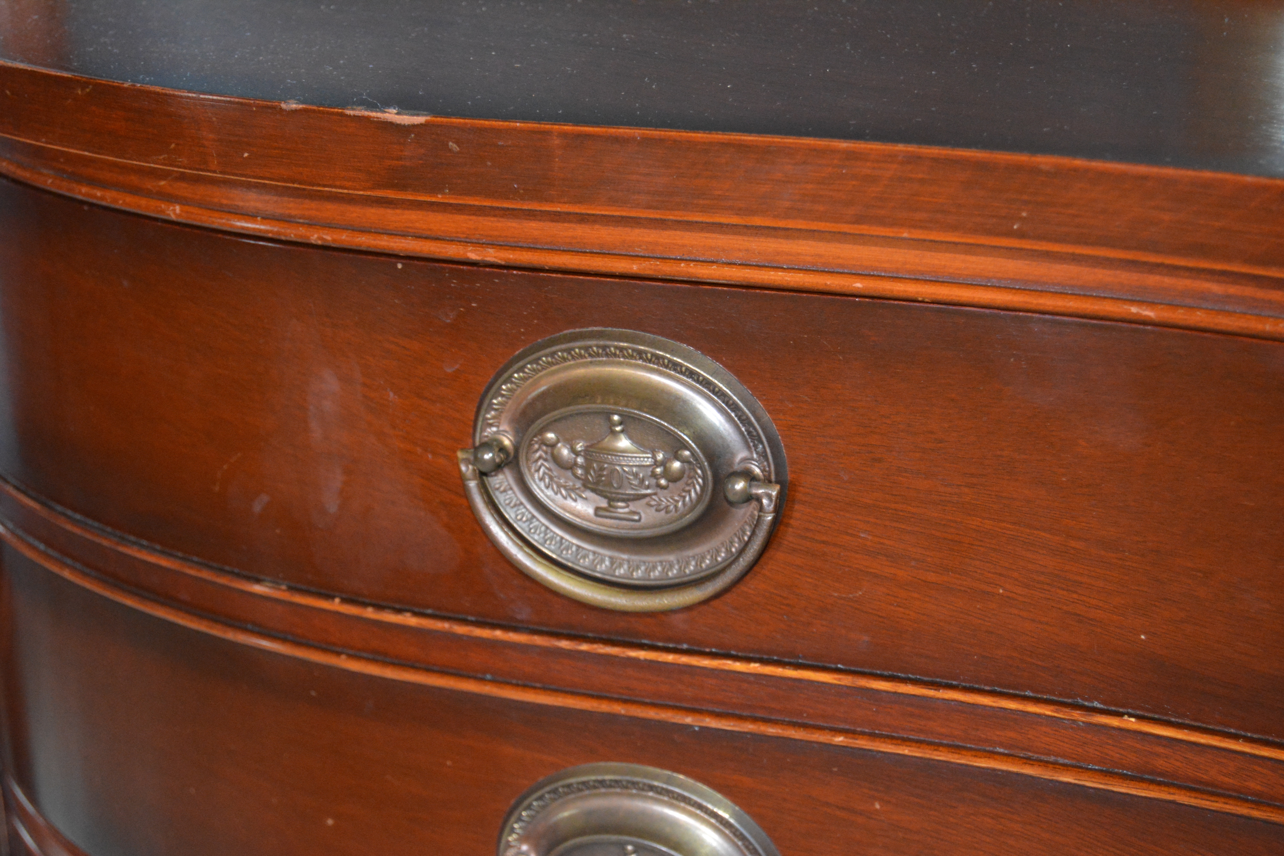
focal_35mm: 82
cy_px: 428
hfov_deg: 24.6
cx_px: 642
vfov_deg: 16.6
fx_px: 2942
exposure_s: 1/60
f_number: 5.6
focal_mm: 55
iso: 3200
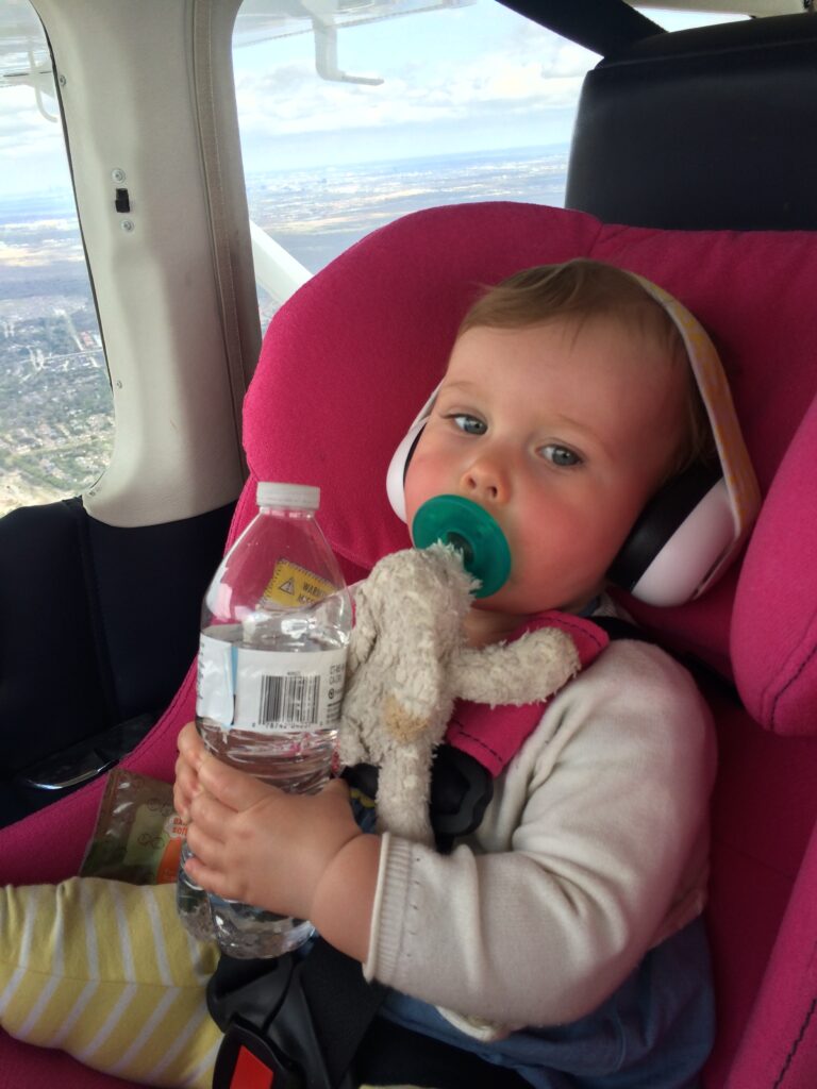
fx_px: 913
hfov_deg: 48.2
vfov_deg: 61.7
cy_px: 544
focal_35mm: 29
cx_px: 408
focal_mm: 4.15
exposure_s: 1/260
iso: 32
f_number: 2.2
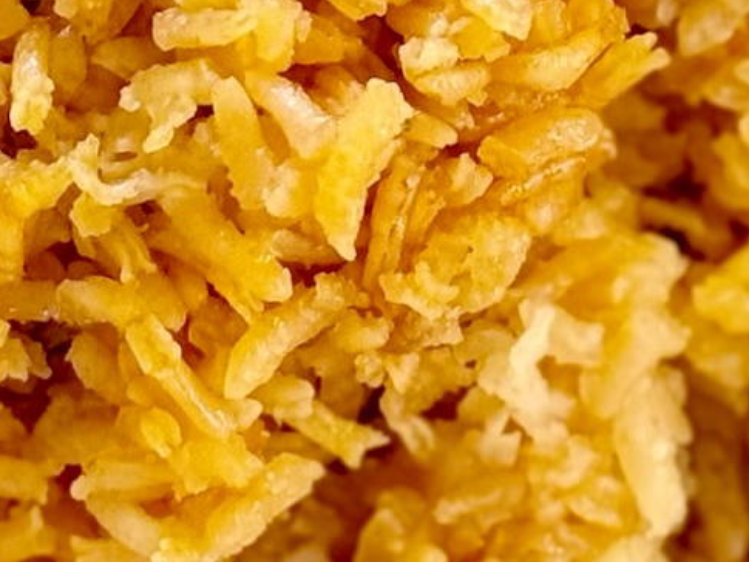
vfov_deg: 13.6
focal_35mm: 109
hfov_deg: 18.0
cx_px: 330
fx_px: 2359
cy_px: 398
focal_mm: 6.76
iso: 200
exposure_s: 1/60
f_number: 1.78
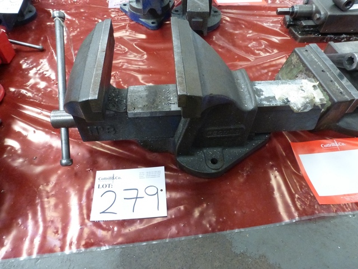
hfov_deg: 71.6
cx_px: 179
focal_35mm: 24
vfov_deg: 56.8
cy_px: 134
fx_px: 248
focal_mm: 4.3
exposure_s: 1/60
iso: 800
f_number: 3.3
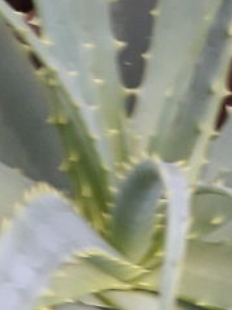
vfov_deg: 15.9
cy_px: 445
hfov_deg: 12.8
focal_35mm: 115
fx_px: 1029
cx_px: 196
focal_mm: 3.6
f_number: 1.9
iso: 200
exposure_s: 1/25
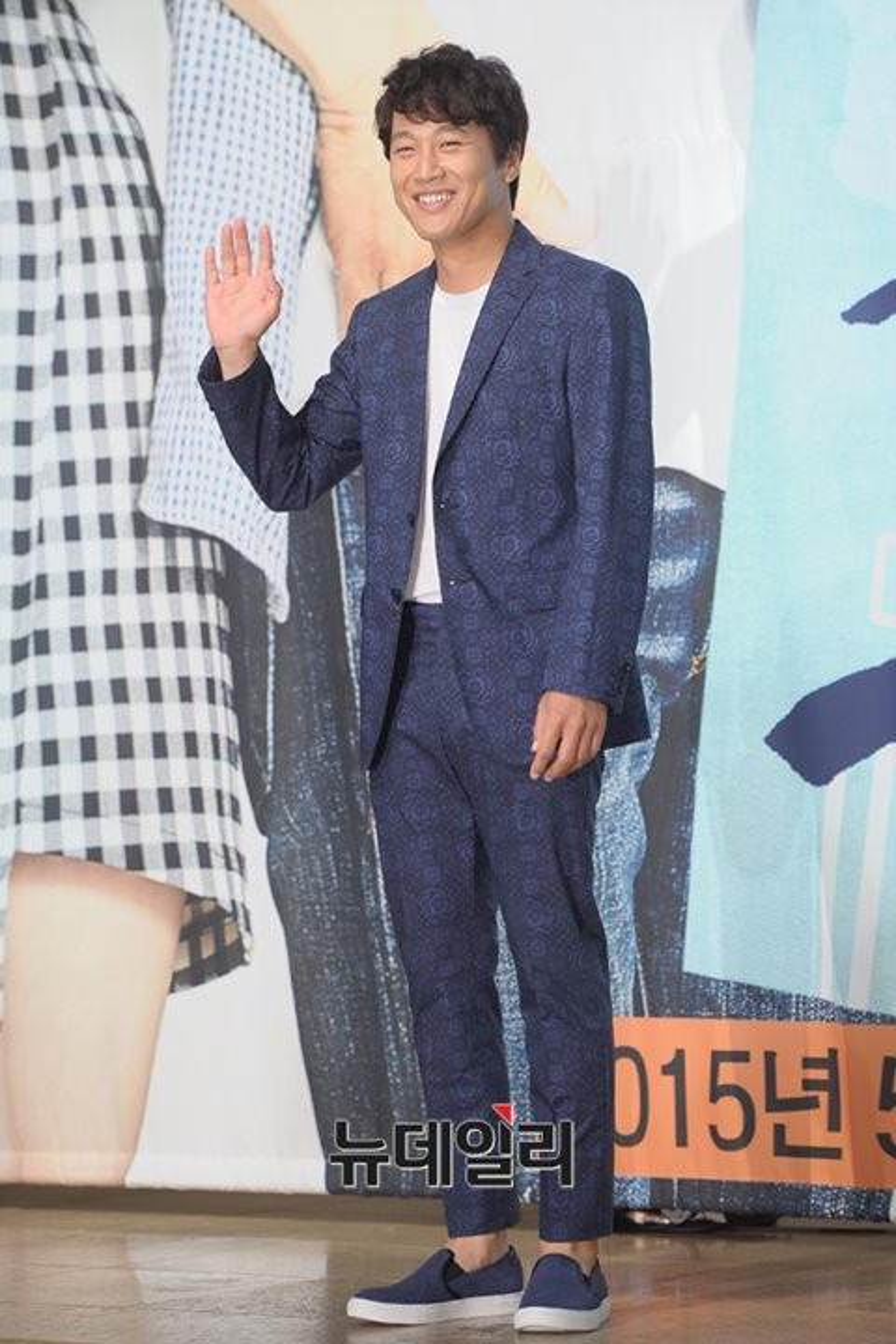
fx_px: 5226
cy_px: 672
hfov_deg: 9.8
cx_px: 448
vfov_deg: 14.7
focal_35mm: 140
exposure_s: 1/200
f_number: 4
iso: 800
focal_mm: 140
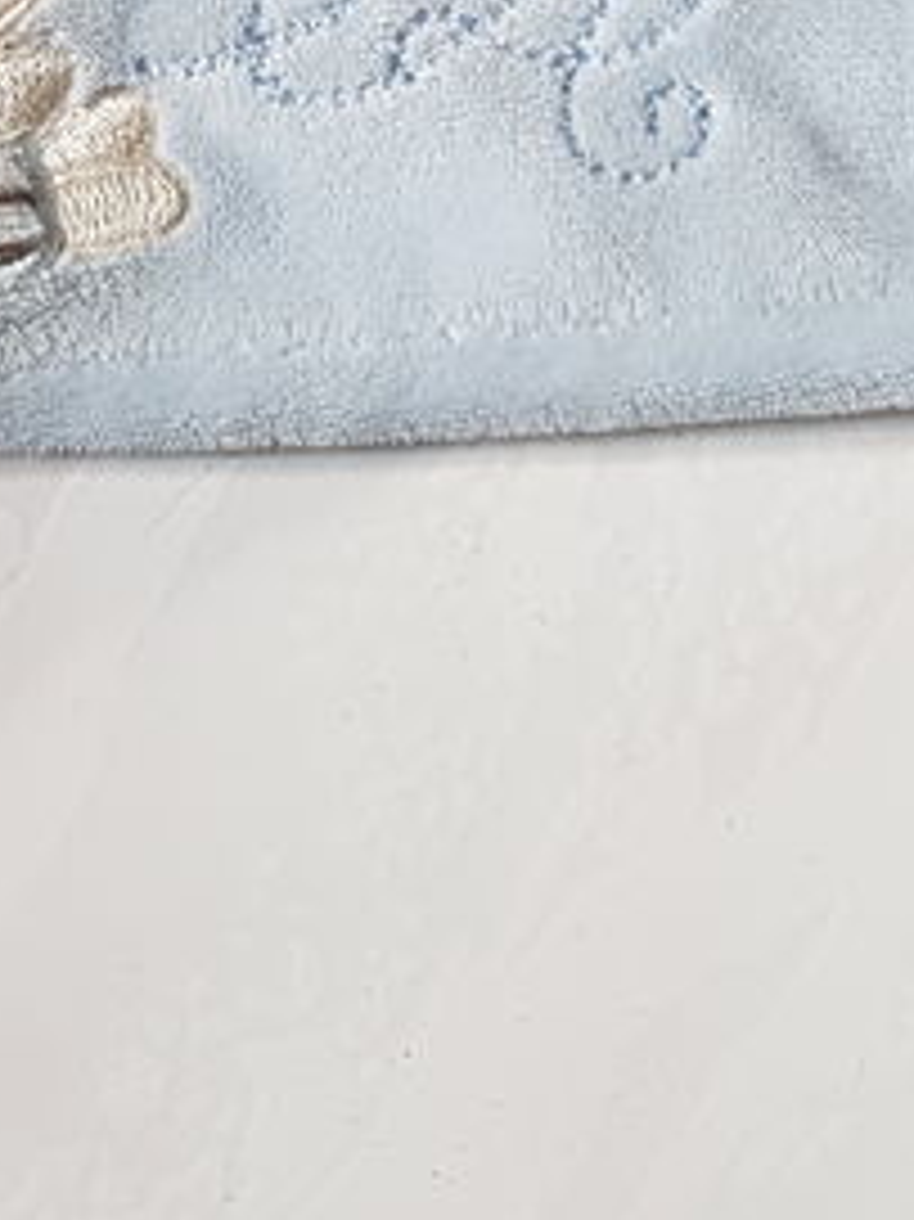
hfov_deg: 15.4
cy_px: -473
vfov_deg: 18.6
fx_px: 3382
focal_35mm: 96
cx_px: 320
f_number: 1.7
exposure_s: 1/50
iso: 100
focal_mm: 4.2
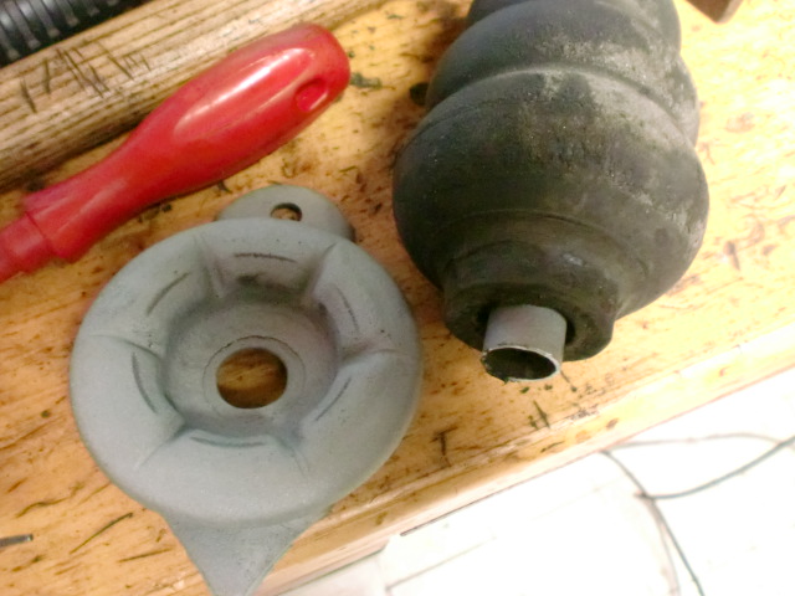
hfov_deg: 52.6
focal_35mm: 35
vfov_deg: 40.7
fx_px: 804
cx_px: 398
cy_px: 298
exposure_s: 1/50
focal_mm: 6.3
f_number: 3.1
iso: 1600
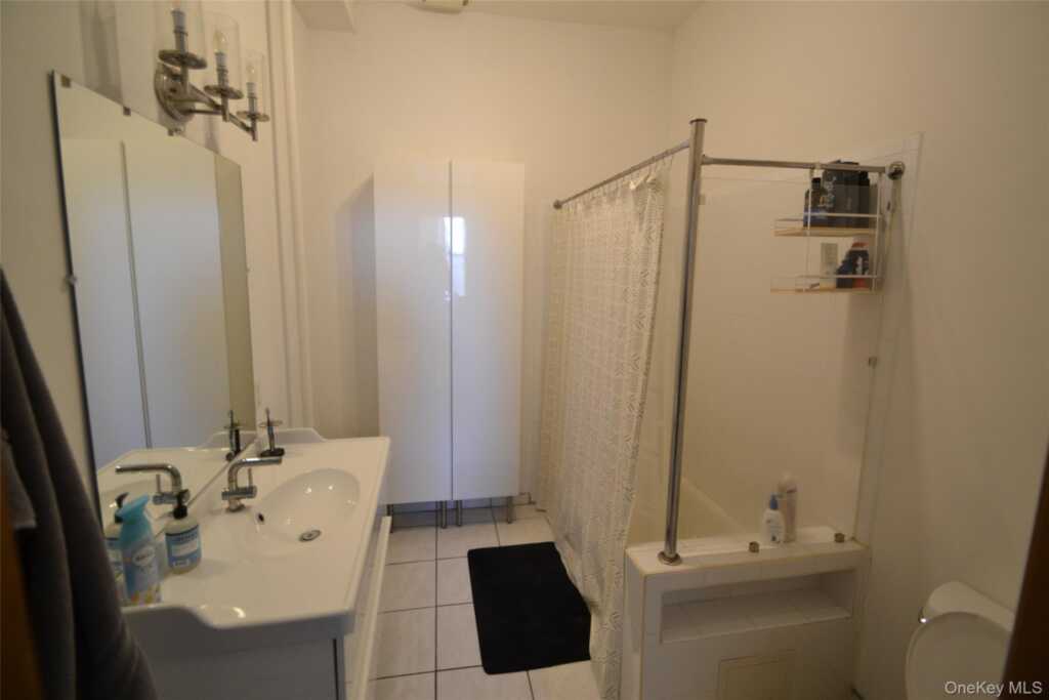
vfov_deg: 77.3
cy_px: 350
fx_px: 437
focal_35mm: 15
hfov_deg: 100.4
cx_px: 524
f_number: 3.5
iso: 640
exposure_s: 1/60
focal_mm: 10
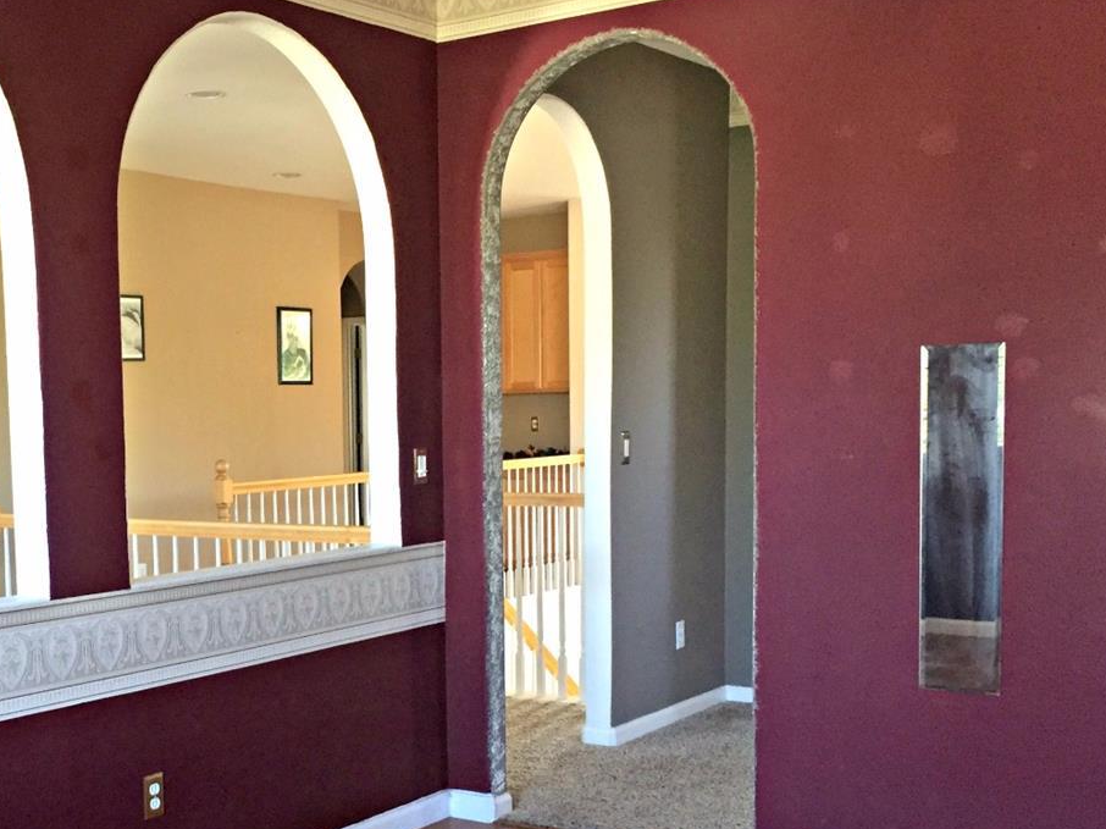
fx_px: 1533
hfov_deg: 38.8
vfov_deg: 30.0
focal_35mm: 48
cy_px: 556
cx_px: 302
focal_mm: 4.15
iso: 160
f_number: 2.2
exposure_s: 1/30
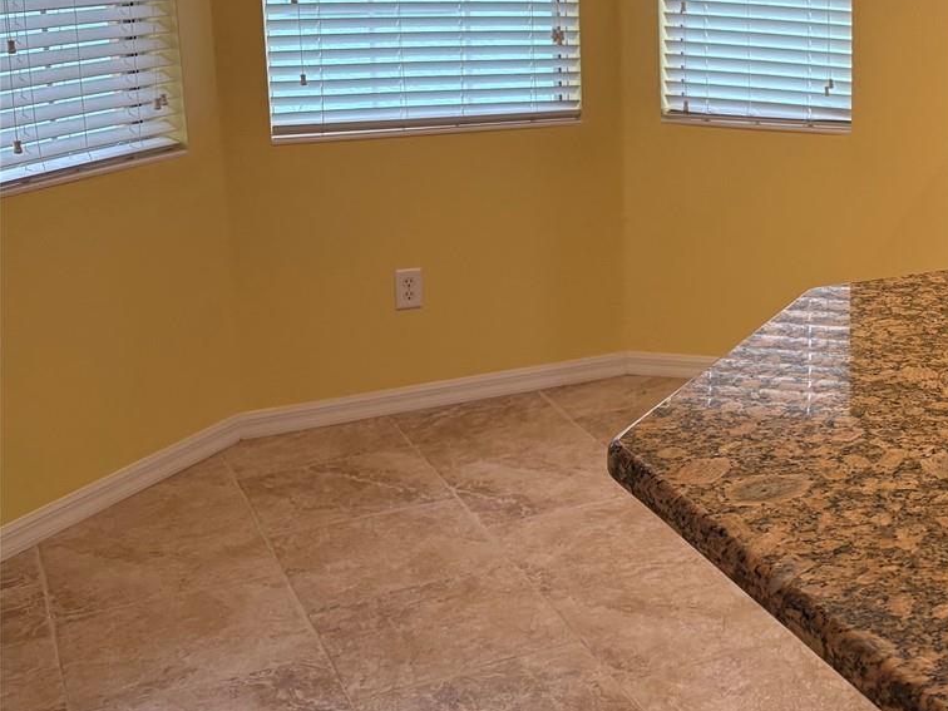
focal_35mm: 55
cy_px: 167
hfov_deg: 31.6
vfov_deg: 26.2
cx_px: 1002
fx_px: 1506
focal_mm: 5.96
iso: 100
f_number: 1.6
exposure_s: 1/60
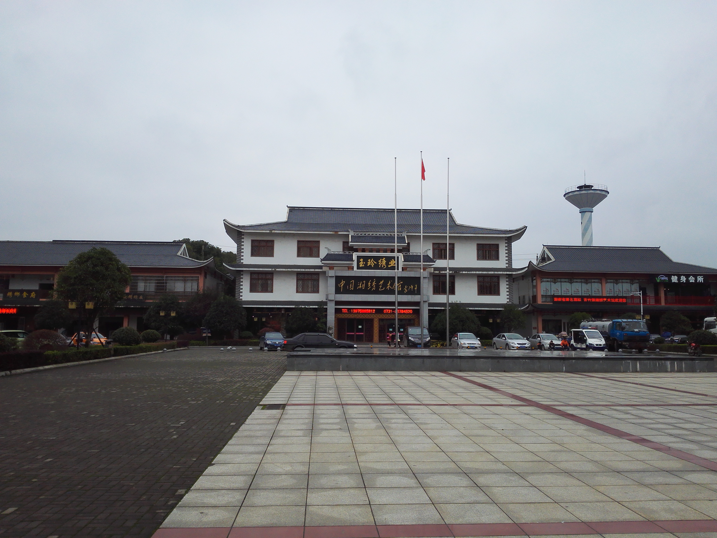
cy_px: 269
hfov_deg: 61.7
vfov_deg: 48.2
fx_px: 601
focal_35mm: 29
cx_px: 358
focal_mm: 3.8
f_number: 2
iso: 80
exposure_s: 1/880
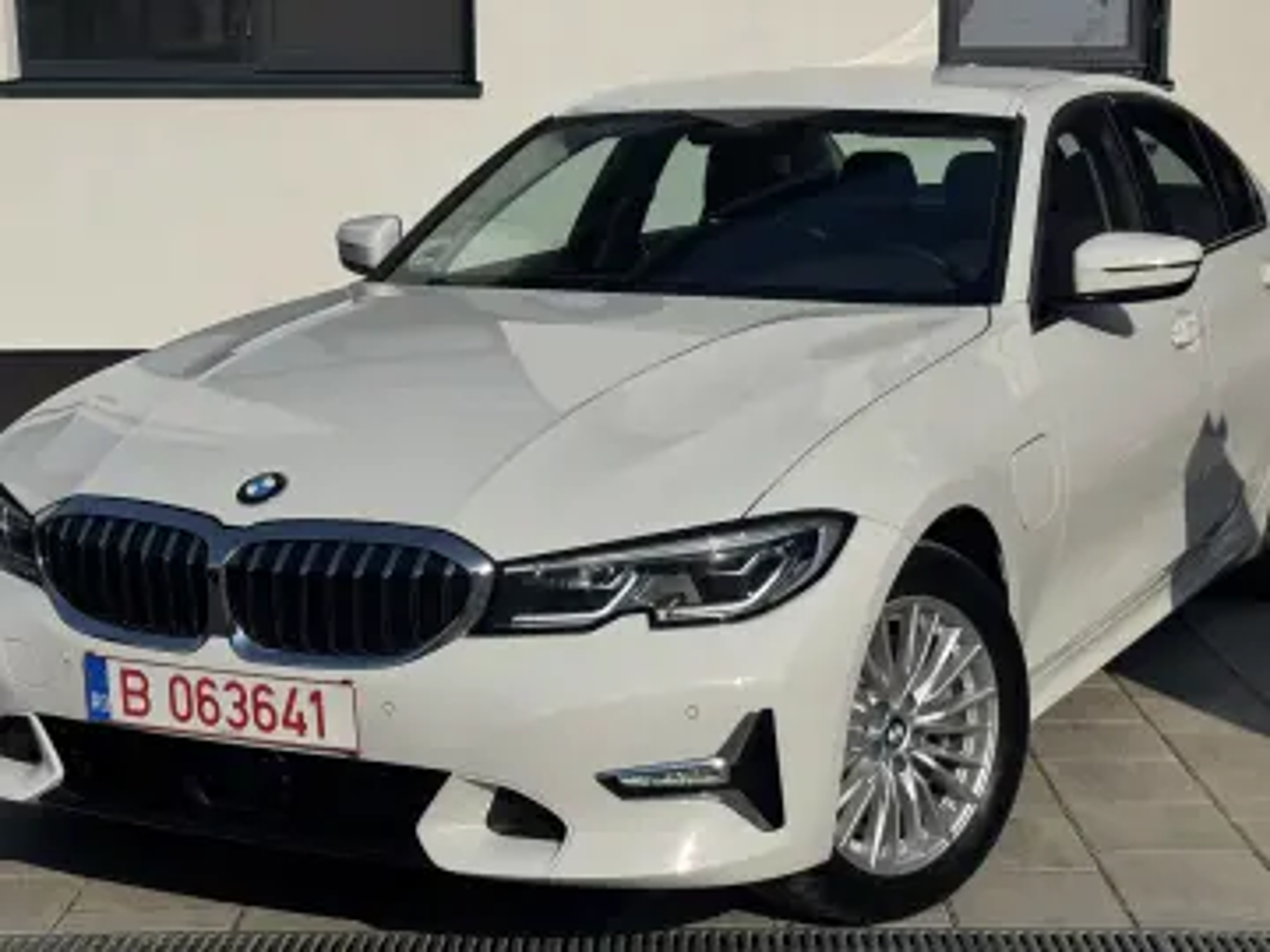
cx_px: 635
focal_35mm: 48
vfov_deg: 30.3
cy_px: 476
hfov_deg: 39.7
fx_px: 1761
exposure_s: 1/12500
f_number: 1.78
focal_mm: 6.76
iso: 64
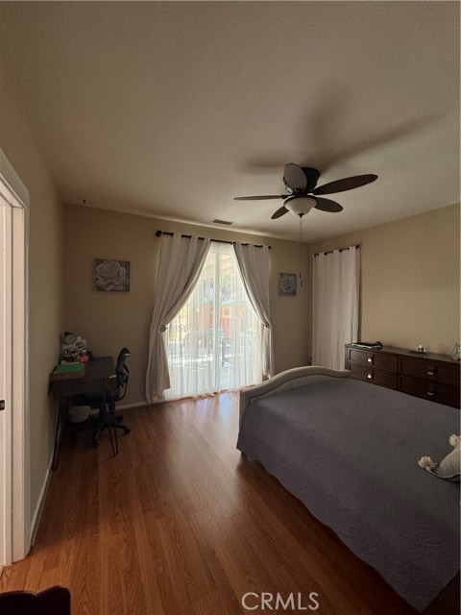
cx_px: 230
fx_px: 249
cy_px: 308
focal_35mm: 14
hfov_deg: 85.7
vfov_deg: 102.1
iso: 250
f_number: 2.2
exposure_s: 1/120
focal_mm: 2.22
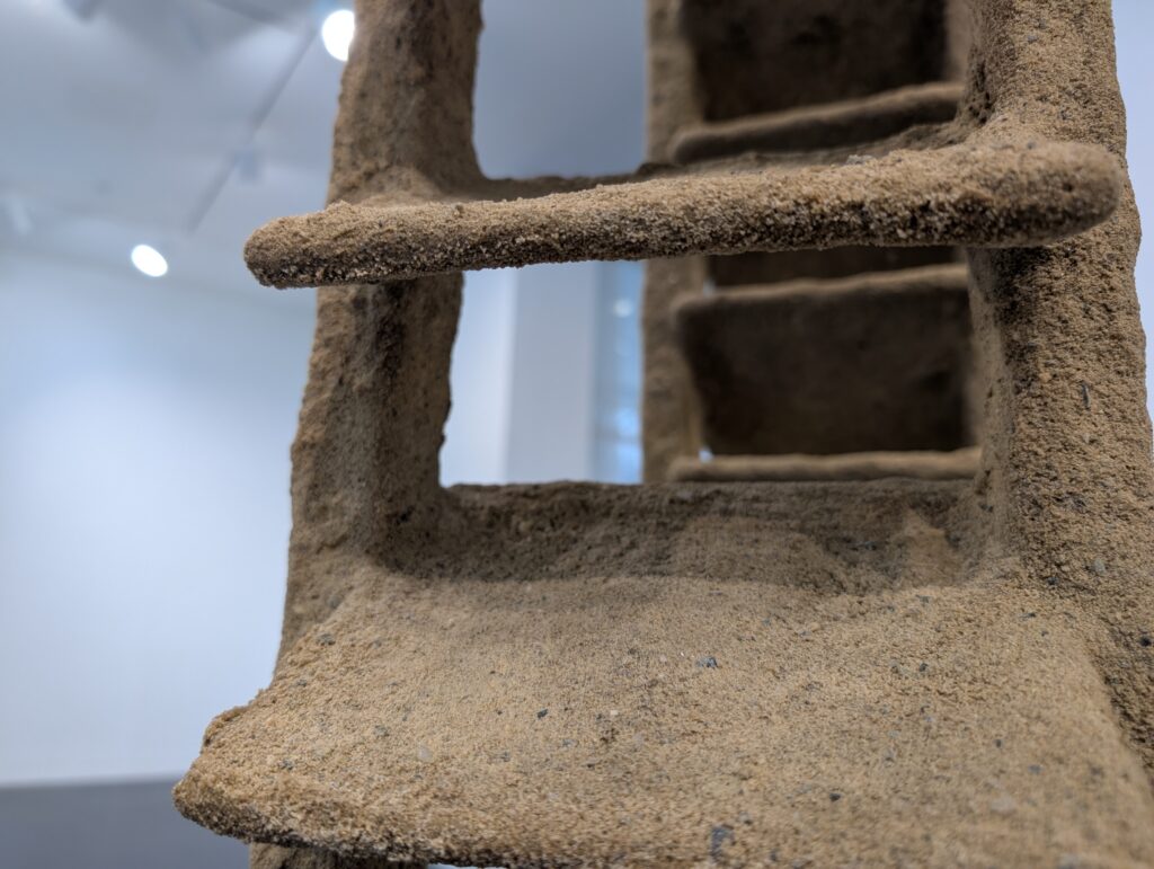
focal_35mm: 24
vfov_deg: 56.9
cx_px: 577
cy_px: 434
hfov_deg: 71.5
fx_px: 801
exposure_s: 1/24
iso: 65
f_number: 1.68
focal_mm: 6.9
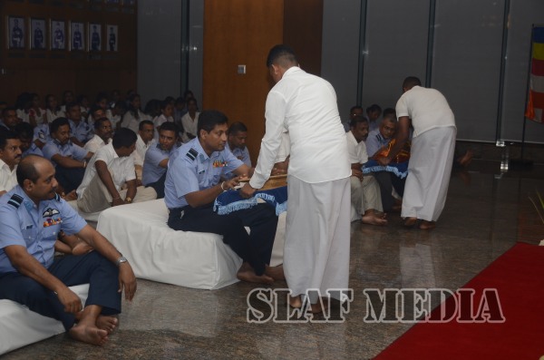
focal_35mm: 54
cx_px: 272
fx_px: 814
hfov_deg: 37.0
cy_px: 180
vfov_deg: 24.9
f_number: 4.5
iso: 500
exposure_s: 1/125
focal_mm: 36
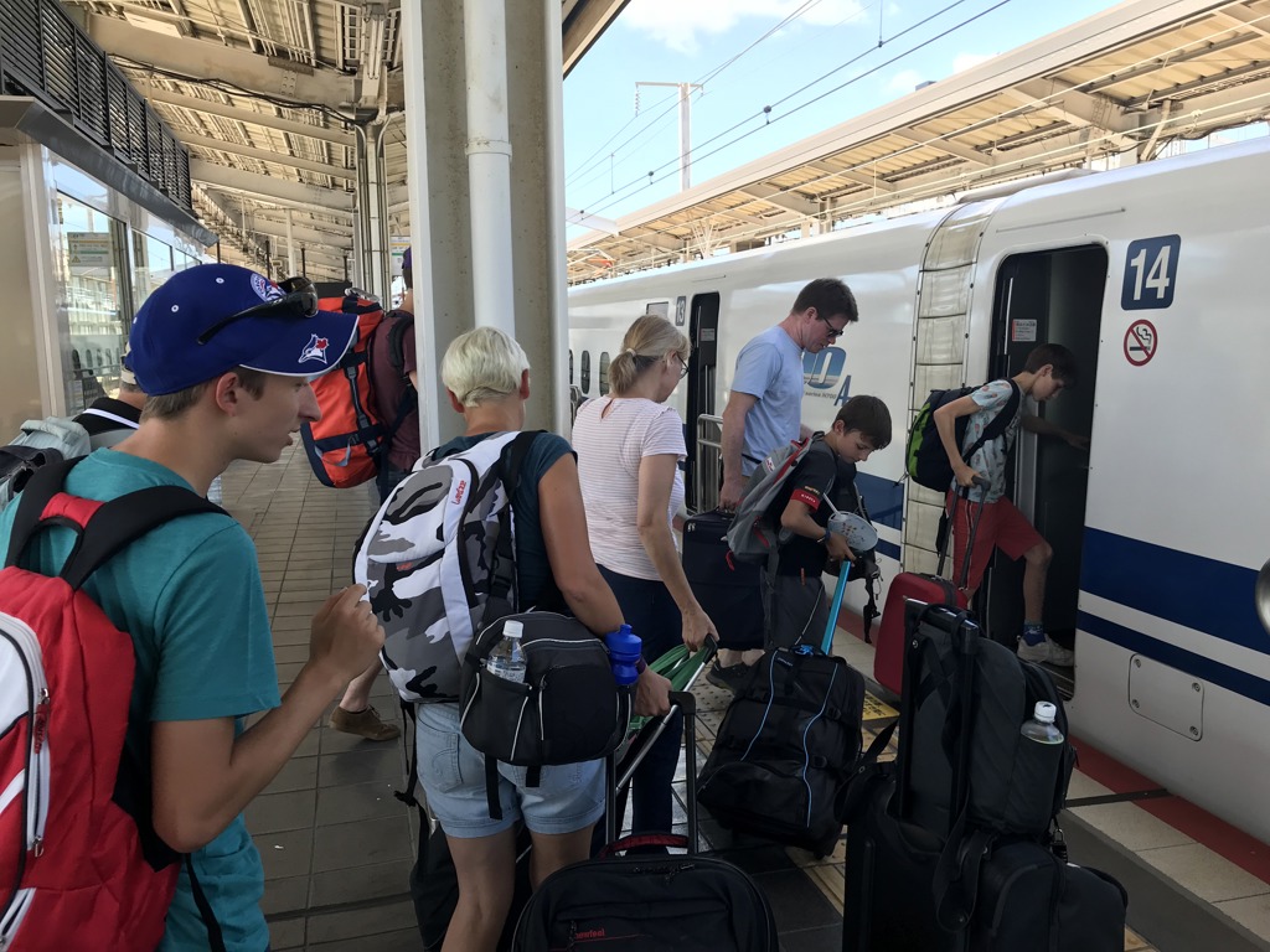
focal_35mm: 28
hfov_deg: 63.4
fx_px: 1027
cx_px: 635
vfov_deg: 49.7
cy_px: 476
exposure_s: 1/272
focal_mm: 3.99
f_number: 1.8
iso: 20
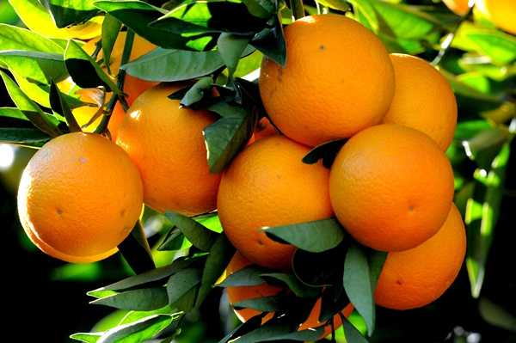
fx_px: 3222
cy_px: 172
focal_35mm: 225
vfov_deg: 6.1
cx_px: 258
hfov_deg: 9.2
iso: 500
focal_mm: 150
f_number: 8
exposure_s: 1/125
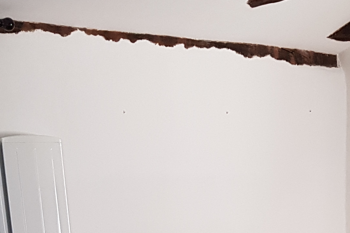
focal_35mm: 101
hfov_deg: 19.9
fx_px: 982
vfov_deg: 12.2
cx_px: 302
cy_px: 452
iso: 160
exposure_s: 1/30
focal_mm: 4.3
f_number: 1.7
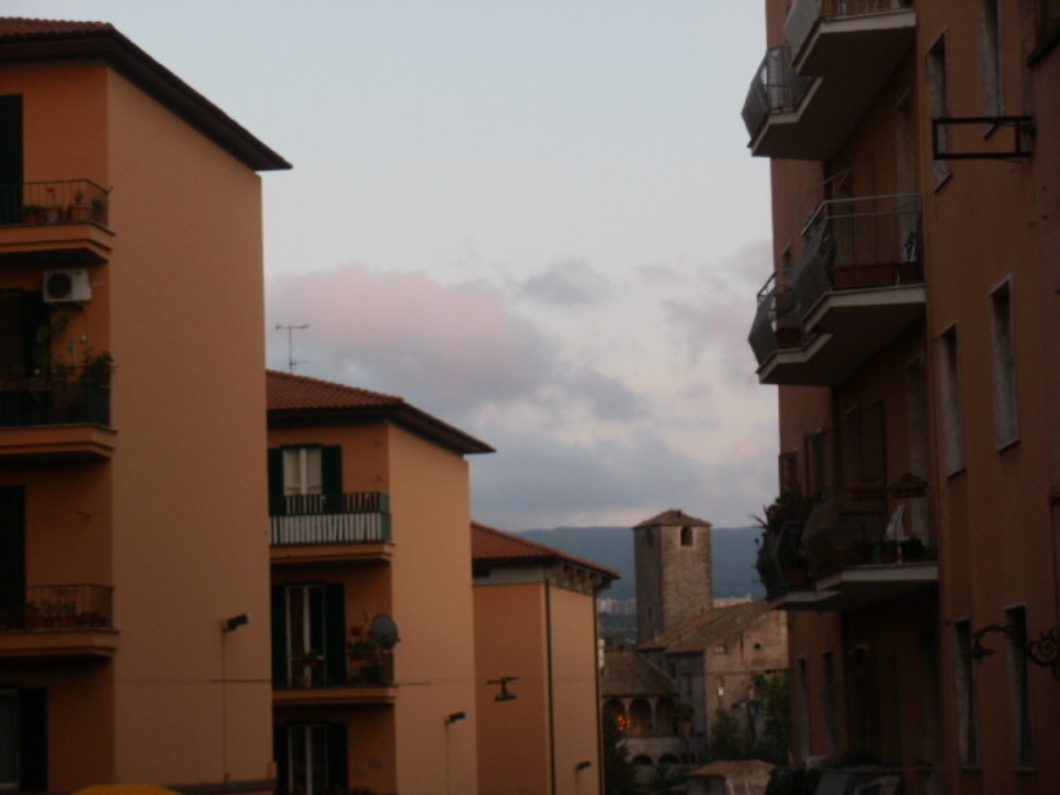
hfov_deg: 19.6
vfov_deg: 14.8
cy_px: 398
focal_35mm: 100
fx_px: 3062
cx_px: 530
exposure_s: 1/60
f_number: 5
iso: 160
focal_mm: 17.4
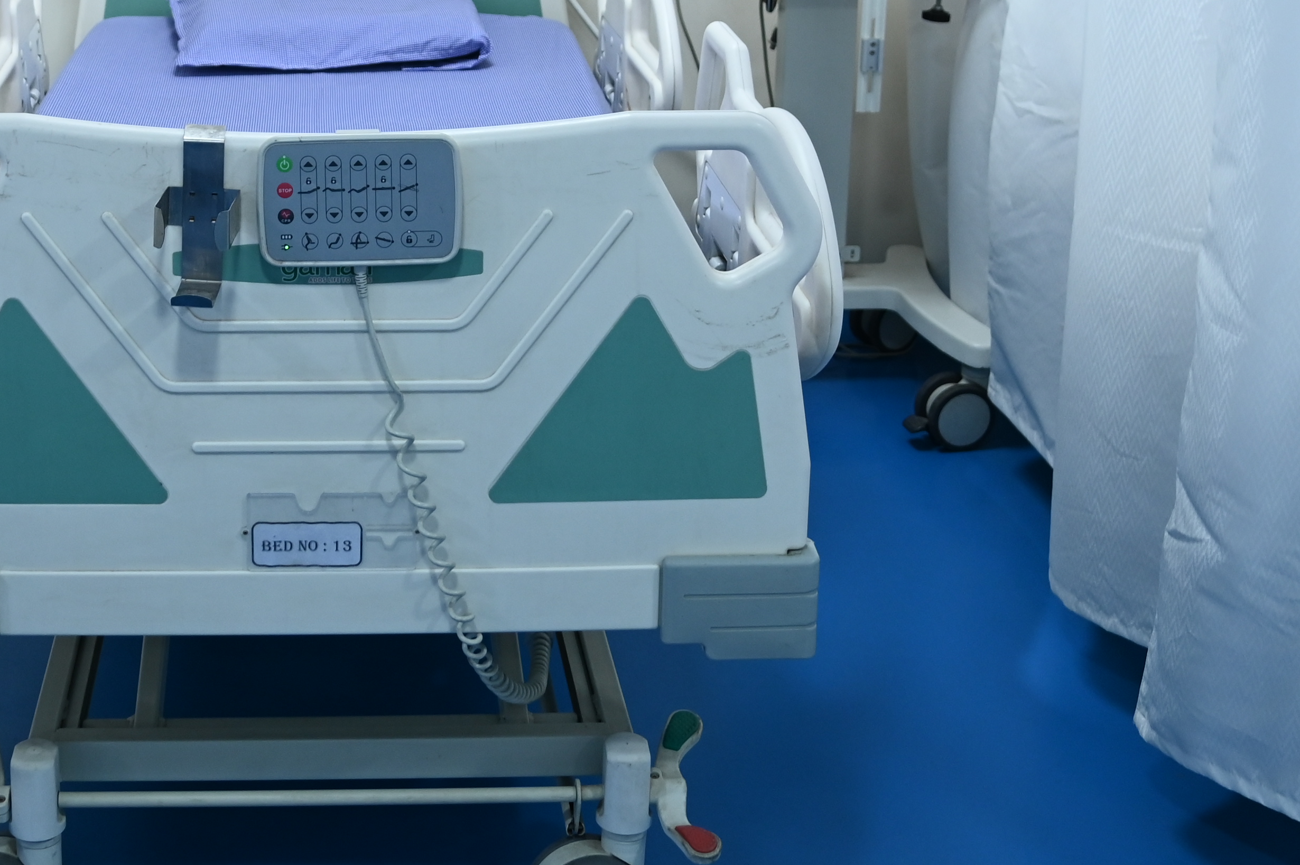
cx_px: 367
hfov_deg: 33.4
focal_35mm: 59
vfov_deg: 22.1
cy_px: -15
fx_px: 2129
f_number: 4
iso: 800
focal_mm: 24
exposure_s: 1/125
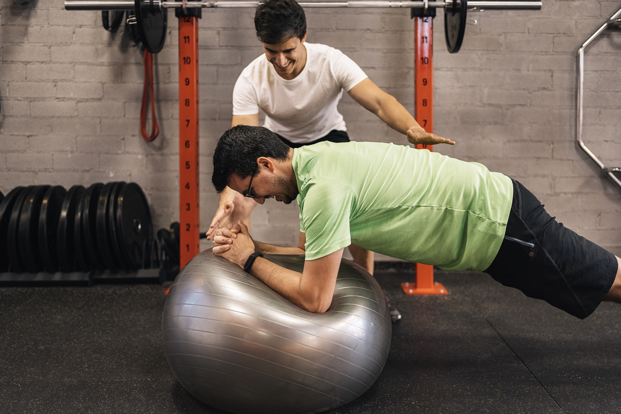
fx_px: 604
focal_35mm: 35
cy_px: 207
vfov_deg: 37.9
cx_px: 310
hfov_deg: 54.4
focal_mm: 35
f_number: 1.8
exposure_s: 1/200
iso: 800
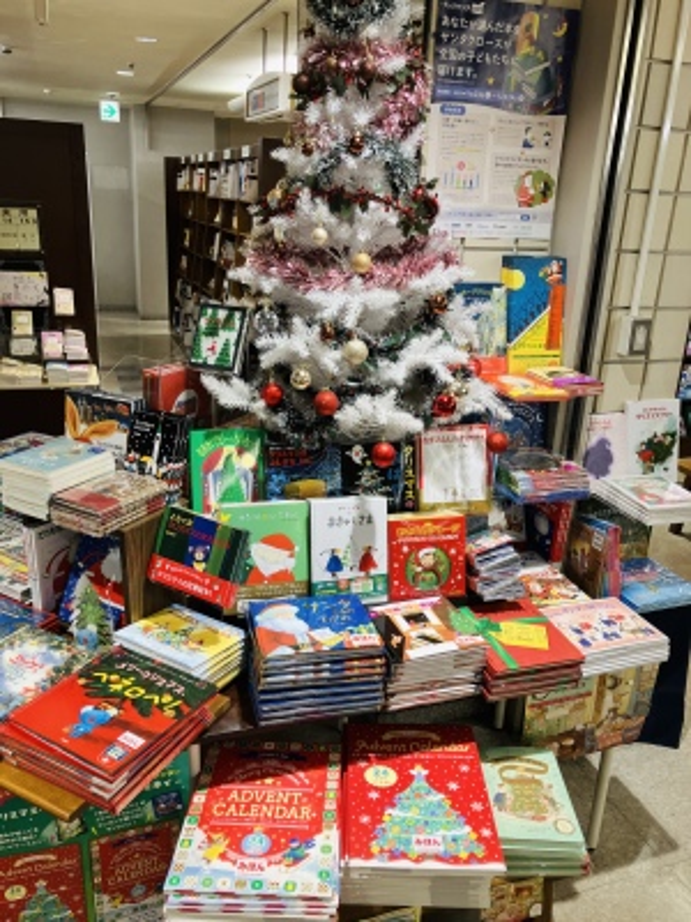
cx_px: 346
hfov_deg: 49.7
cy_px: 461
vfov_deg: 63.4
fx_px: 745
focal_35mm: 28
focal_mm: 3.99
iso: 50
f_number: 1.8
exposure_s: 1/60
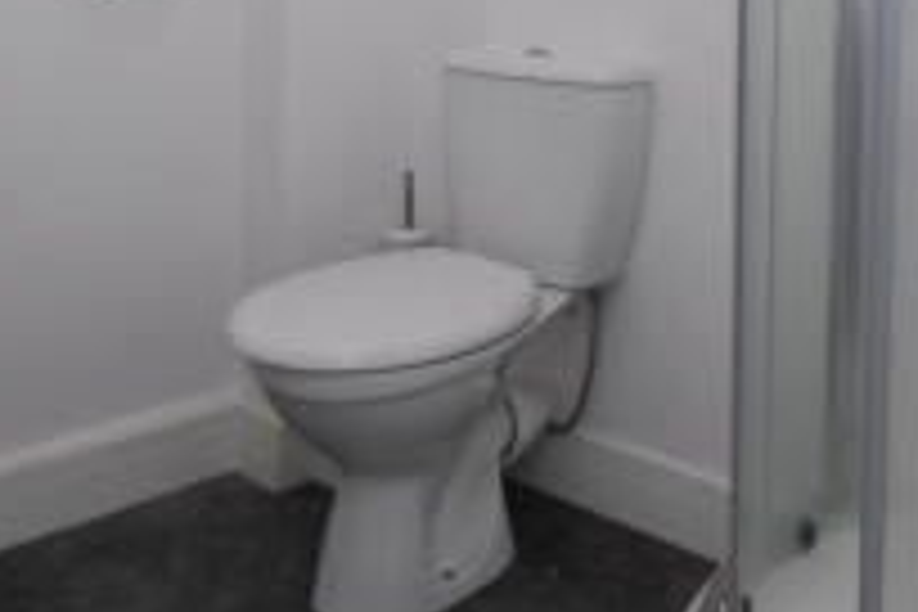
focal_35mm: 42
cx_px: 513
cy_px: 2
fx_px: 1071
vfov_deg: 29.8
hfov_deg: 46.3
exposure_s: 1/60
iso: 400
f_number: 5.6
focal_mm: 12
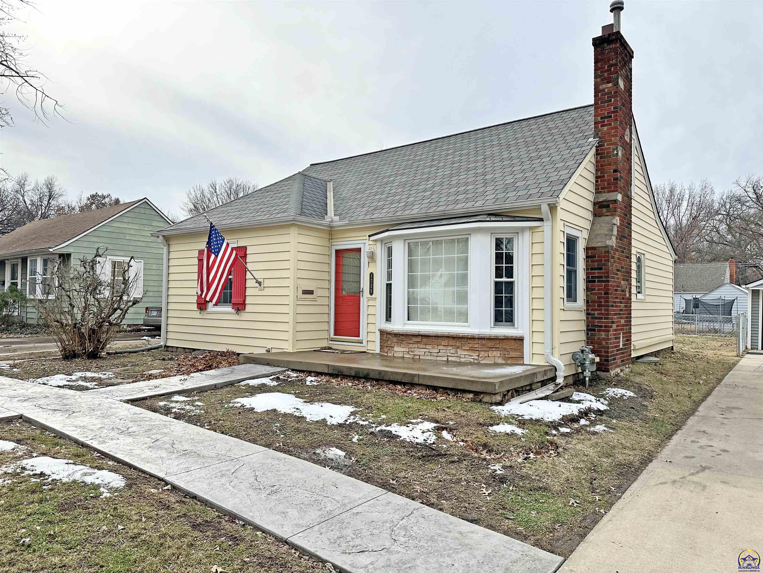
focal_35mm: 24
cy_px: 286
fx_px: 529
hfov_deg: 71.6
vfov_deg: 56.8
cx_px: 382
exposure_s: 1/4184
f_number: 1.78
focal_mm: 6.86
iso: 80
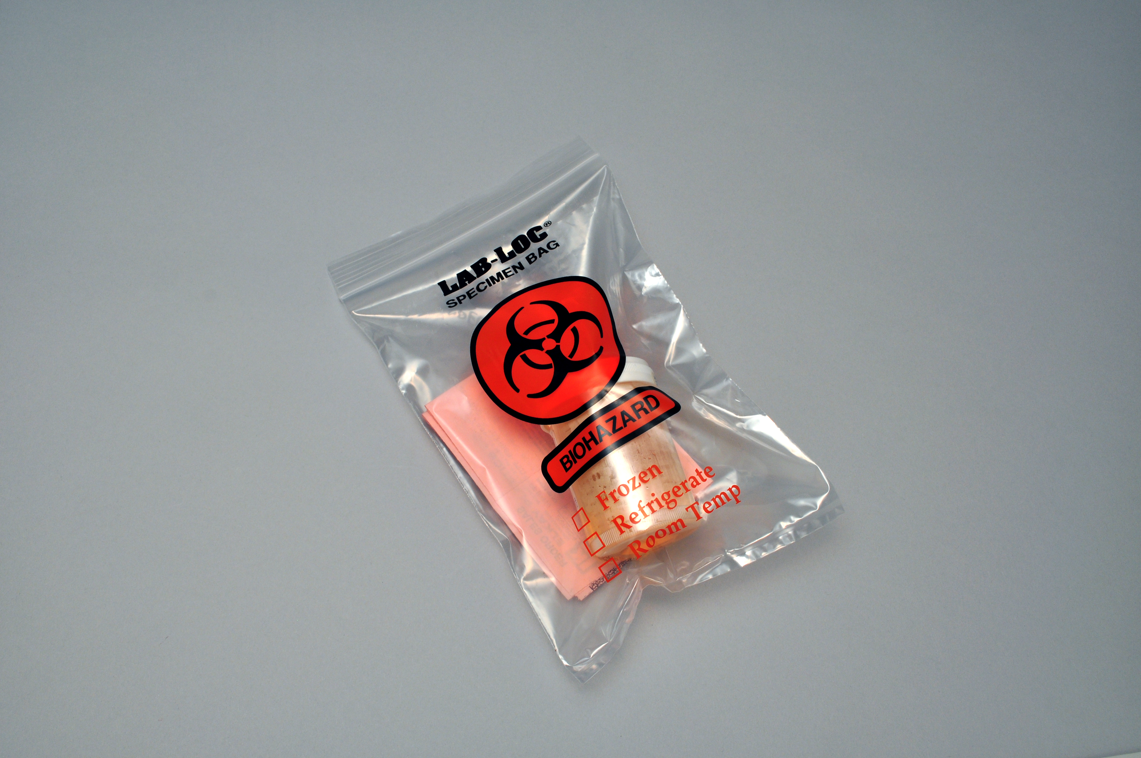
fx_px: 1140
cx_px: 570
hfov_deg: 53.2
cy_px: 379
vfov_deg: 36.8
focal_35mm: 36
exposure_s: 1/25
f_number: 11
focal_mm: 24
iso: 200
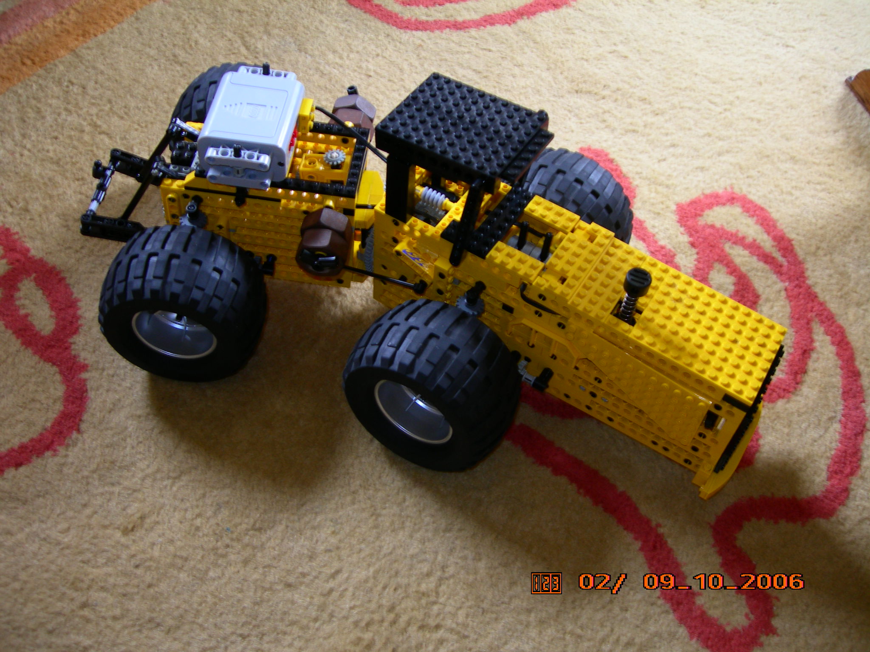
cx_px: 435
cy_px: 326
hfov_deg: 49.0
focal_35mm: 38
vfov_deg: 37.7
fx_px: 955
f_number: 2.8
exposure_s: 1/4.3
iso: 50
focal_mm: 7.8
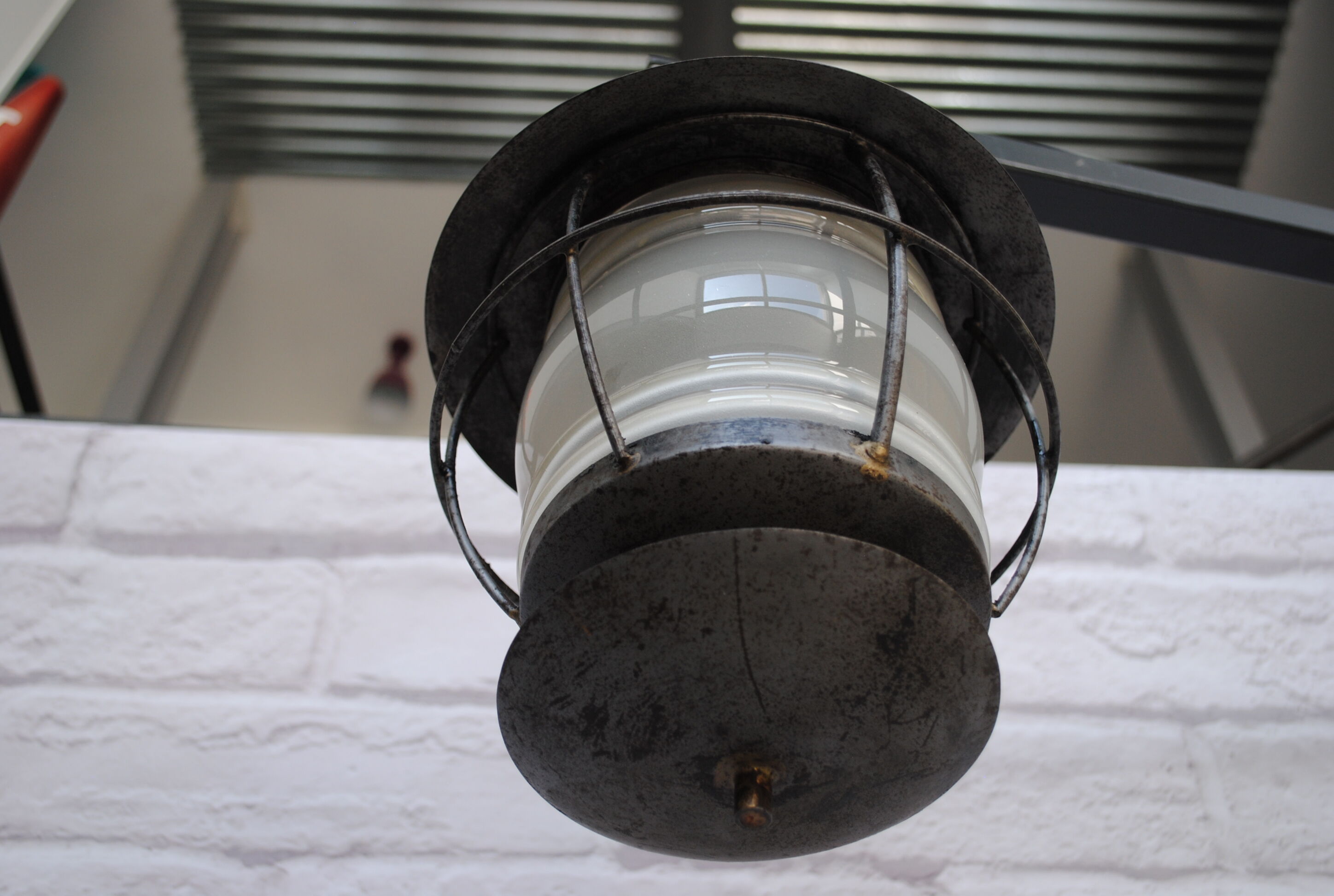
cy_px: 448
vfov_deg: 32.0
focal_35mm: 42
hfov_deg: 46.3
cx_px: 667
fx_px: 1560
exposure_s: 1/100
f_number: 5
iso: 200
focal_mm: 28
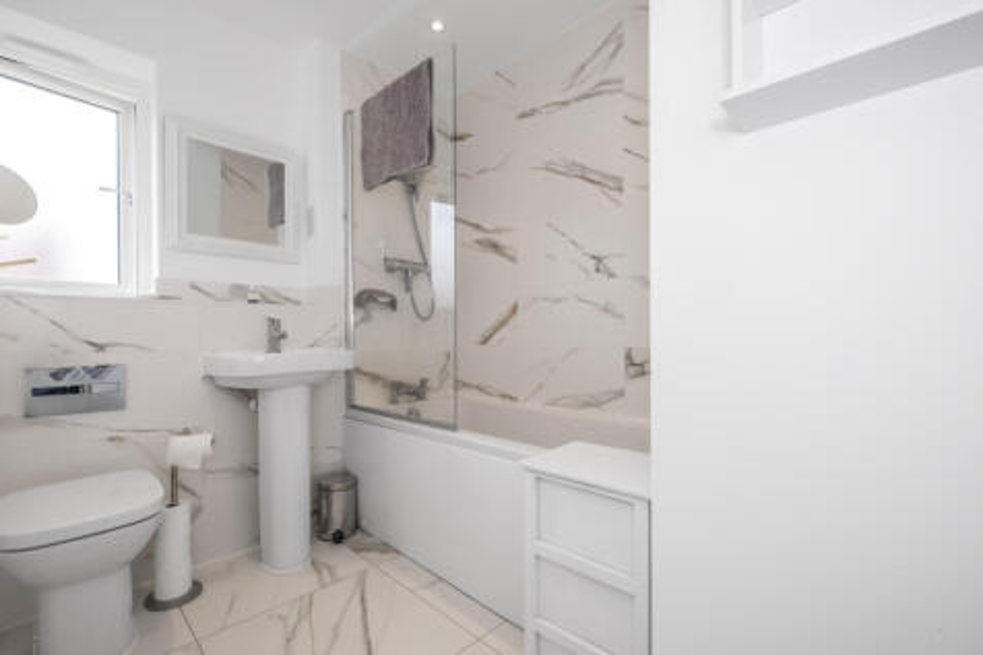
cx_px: 492
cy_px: 328
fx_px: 409
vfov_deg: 77.3
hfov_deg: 100.4
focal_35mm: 15
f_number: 8
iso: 400
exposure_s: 1/60
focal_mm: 10
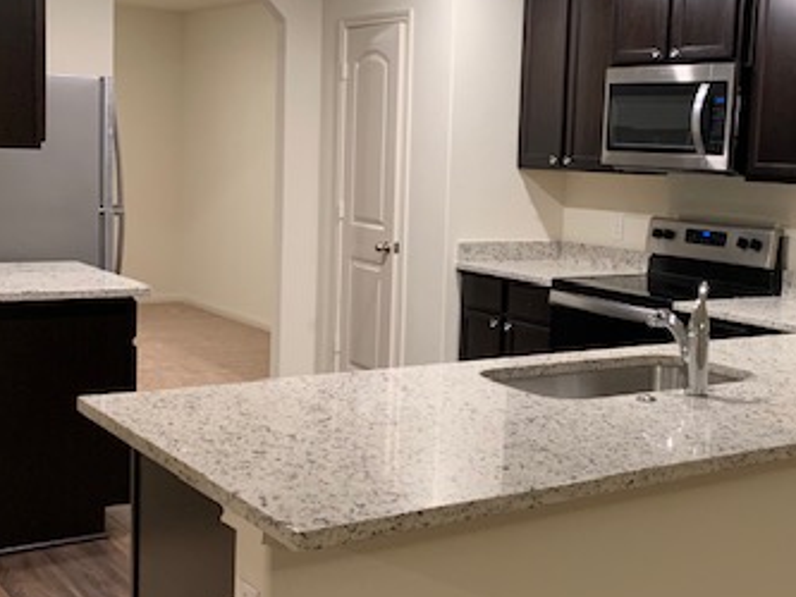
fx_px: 1150
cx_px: 586
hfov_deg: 37.3
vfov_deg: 29.1
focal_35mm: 50
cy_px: 284
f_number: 1.8
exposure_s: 1/60
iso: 320
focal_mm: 4.25
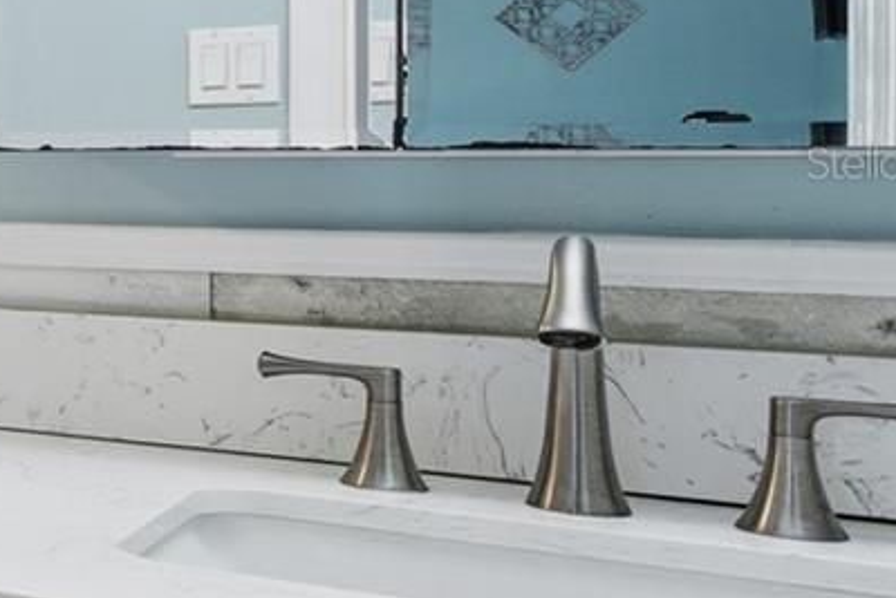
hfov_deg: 20.3
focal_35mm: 64
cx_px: -786
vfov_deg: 21.1
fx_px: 1593
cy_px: 161
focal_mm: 16
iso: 100
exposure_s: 1/15
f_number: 8
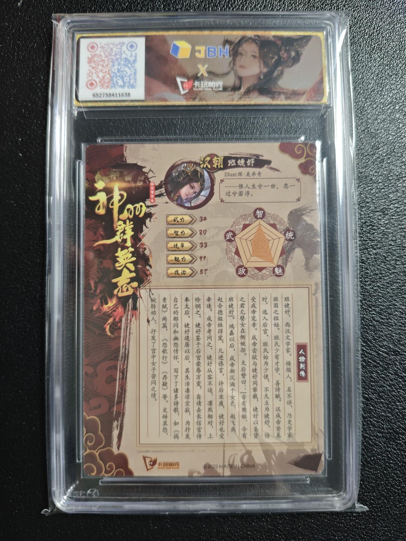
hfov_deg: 53.1
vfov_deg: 67.3
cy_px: 270
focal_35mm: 26
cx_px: 203
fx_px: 407
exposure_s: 1/100
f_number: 1.5
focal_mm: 4.94
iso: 500
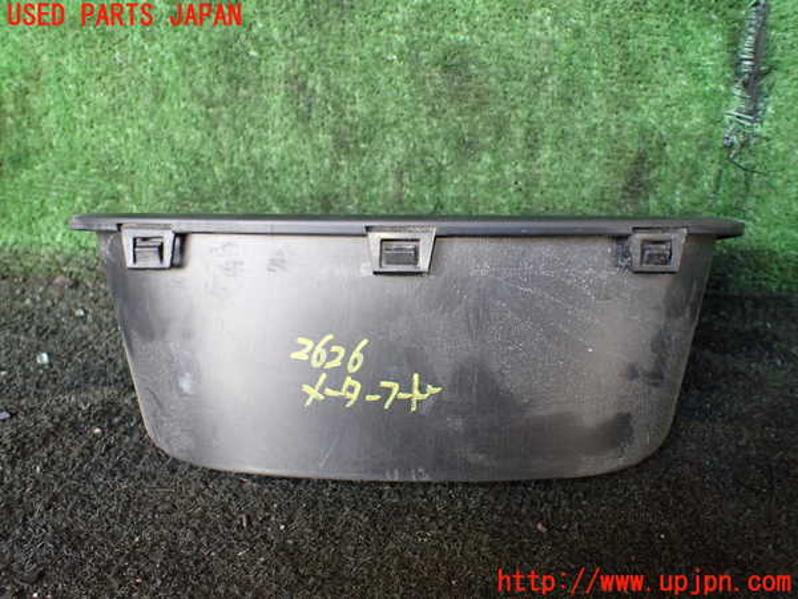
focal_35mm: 30
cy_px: 300
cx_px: 399
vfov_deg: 46.8
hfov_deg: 60.0
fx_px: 692
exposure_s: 1/125
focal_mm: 5.4
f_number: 2.3
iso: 500
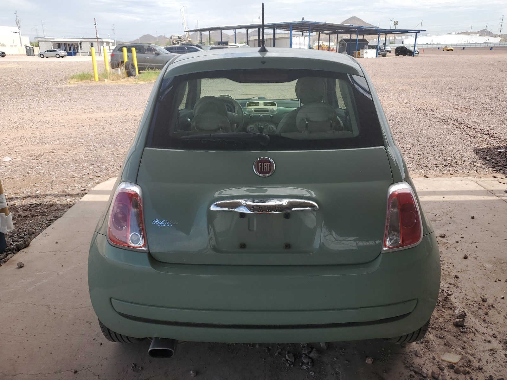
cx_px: 254
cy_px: 190
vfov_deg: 53.1
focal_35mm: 26
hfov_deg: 67.3
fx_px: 381
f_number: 1.5
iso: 50
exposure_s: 1/2000
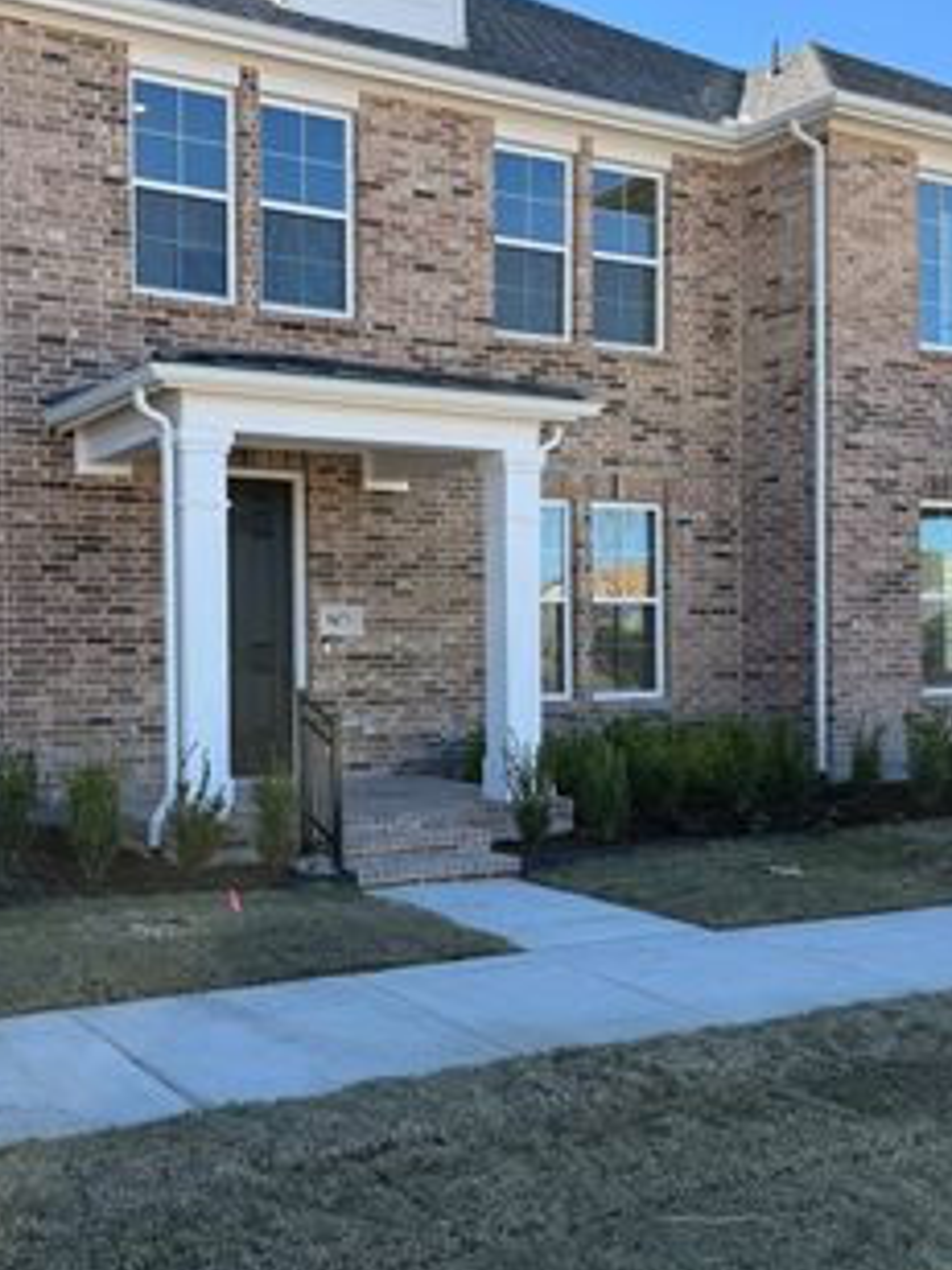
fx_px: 1430
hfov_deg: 36.6
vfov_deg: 47.9
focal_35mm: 39
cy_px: 629
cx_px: 350
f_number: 1.78
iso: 100
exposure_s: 1/1522
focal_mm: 6.76
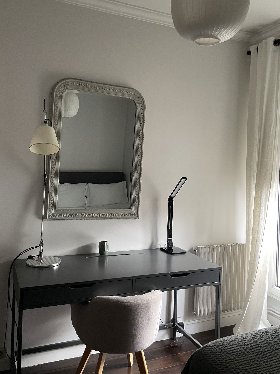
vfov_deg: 59.8
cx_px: 137
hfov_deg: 46.8
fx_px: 324
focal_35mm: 30
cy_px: 164
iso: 250
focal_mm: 4.2
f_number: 1.6
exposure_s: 1/60
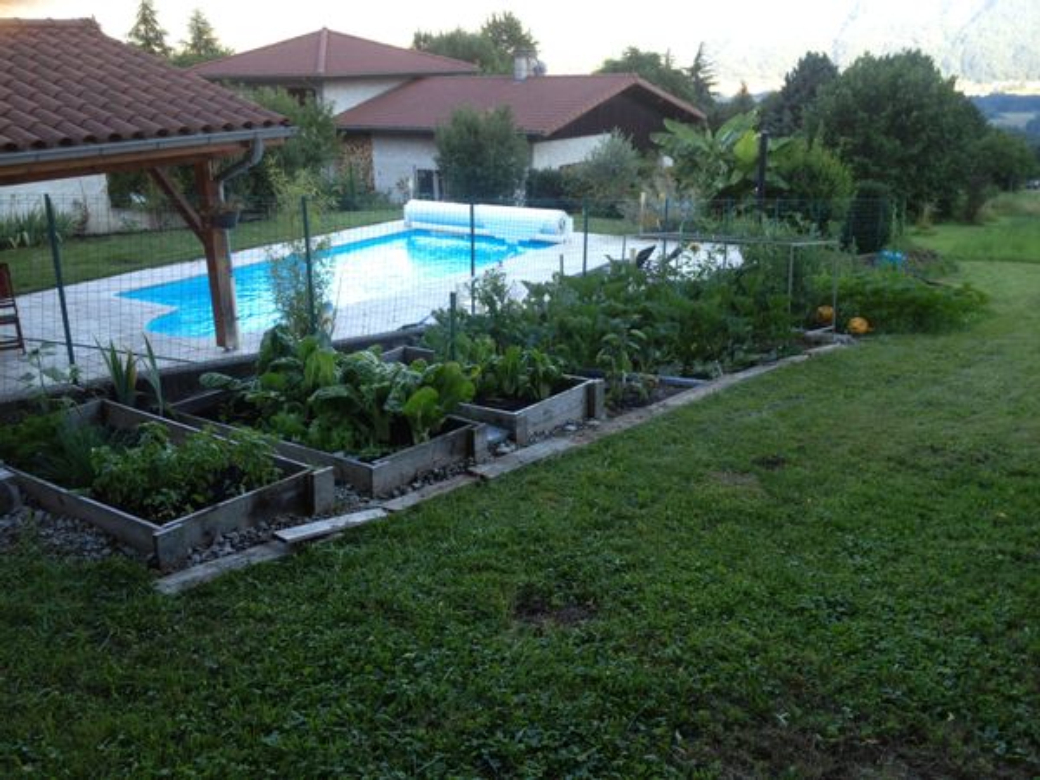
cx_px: 520
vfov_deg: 40.7
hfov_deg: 52.6
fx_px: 1052
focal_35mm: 35
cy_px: 390
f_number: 2.4
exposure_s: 1/120
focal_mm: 4.28
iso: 80
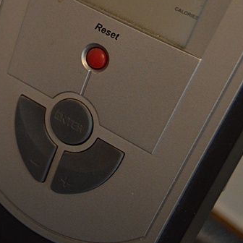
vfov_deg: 18.7
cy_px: 13
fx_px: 723
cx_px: -20
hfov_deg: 18.4
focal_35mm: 91
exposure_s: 1/60
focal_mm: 24
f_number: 3.8
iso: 1100
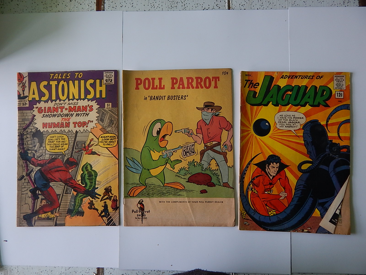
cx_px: 183
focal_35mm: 22
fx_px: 233
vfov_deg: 61.1
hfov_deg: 76.4
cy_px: 138
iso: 125
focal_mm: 4
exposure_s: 1/50
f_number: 3
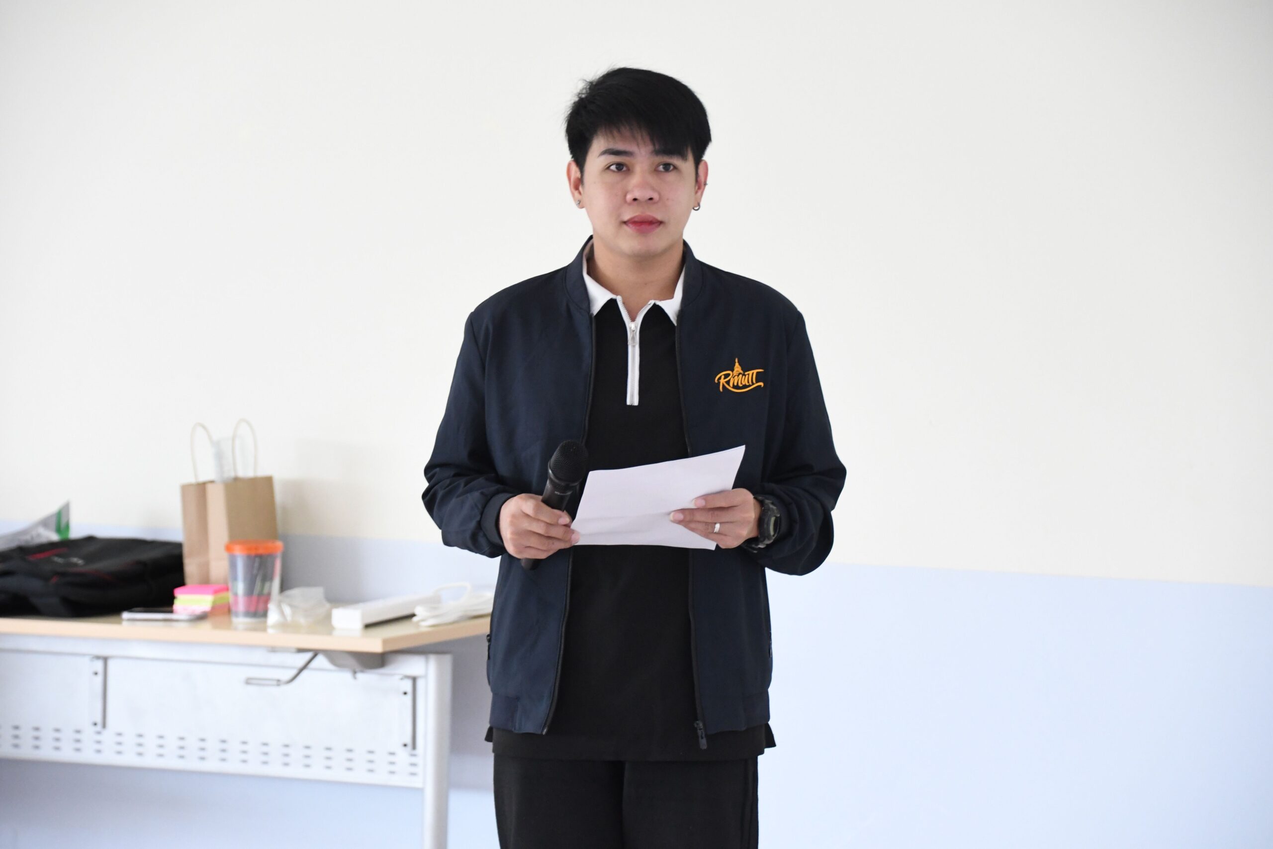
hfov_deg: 13.1
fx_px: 5552
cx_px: 636
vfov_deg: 8.7
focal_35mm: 157
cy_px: 424
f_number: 5.6
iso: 2800
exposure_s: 1/60
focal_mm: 105
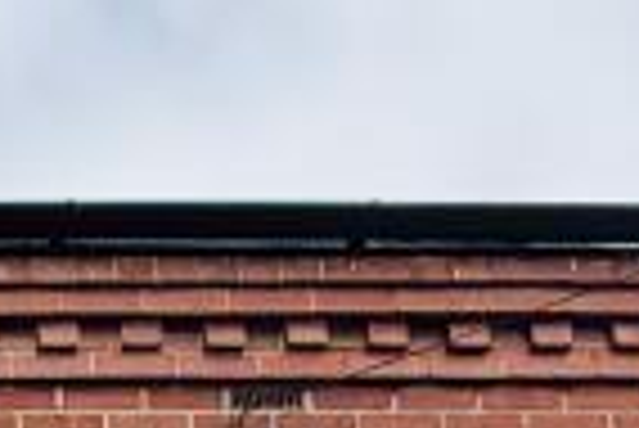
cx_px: -598
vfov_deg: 9.3
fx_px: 1866
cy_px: 1424
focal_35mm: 105
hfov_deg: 15.8
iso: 50
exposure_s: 1/1572
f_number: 2.2
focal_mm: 2.22
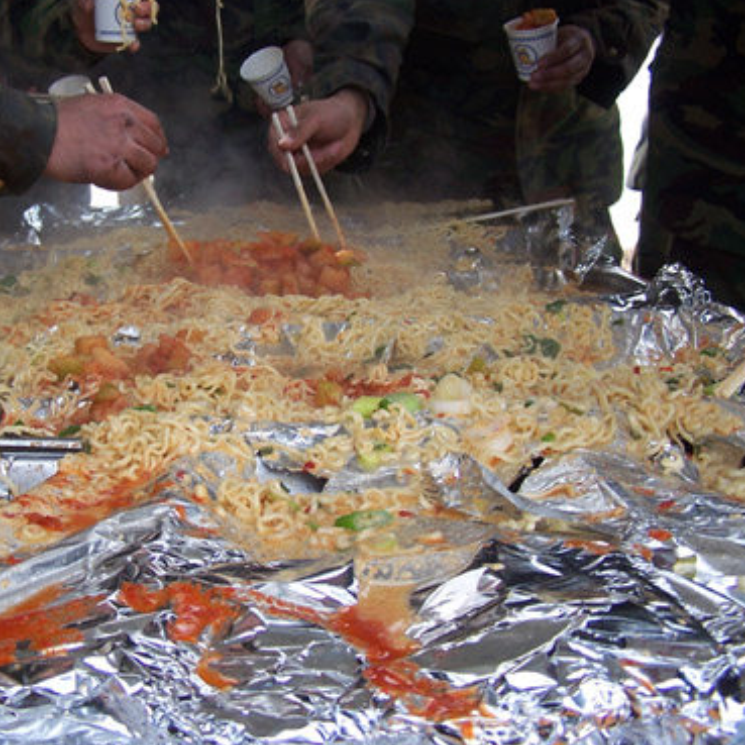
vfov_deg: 34.7
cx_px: 251
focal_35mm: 49
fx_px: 1193
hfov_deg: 34.4
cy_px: 351
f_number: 2.8
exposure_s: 1/180
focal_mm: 6.3
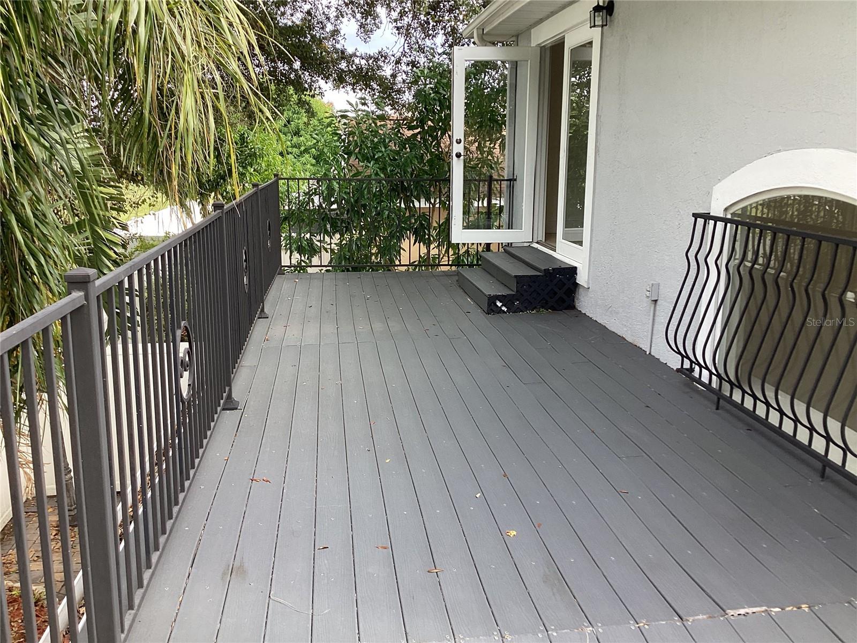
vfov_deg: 45.4
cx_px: 428
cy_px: 322
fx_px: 767
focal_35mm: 31
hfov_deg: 58.4
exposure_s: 1/120
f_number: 2.4
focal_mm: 3.3
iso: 50
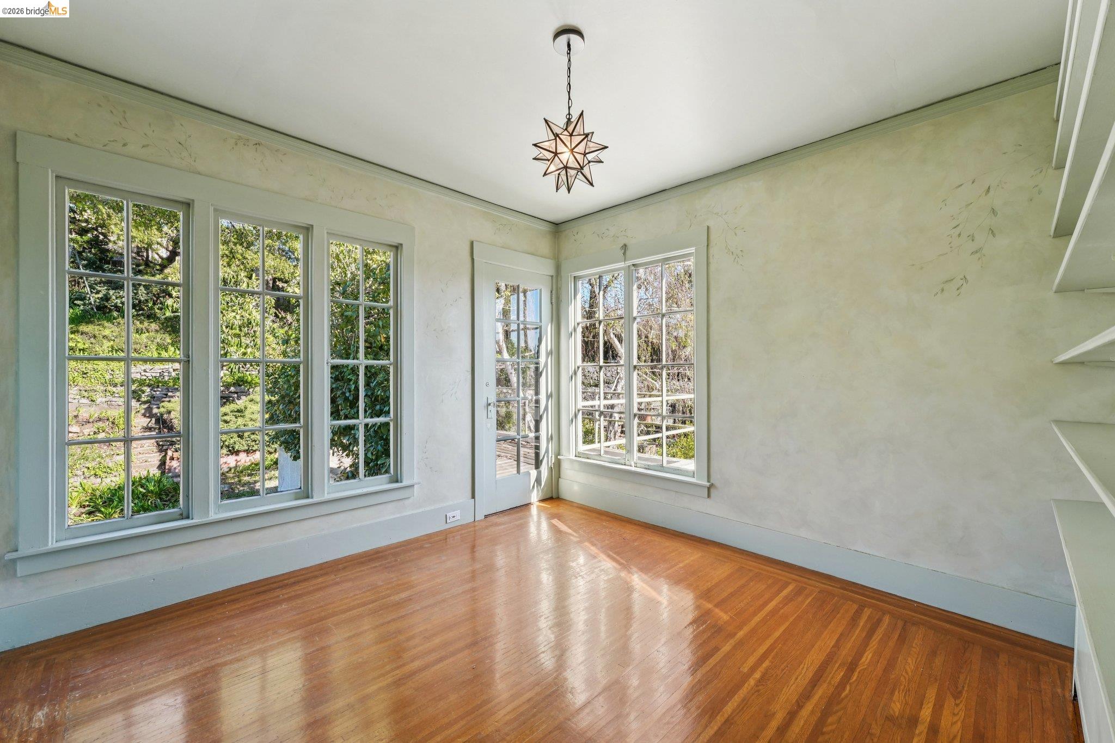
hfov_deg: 104.3
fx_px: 434
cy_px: 372
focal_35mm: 14
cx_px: 558
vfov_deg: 81.2
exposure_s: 1/80
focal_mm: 14
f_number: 9
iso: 640
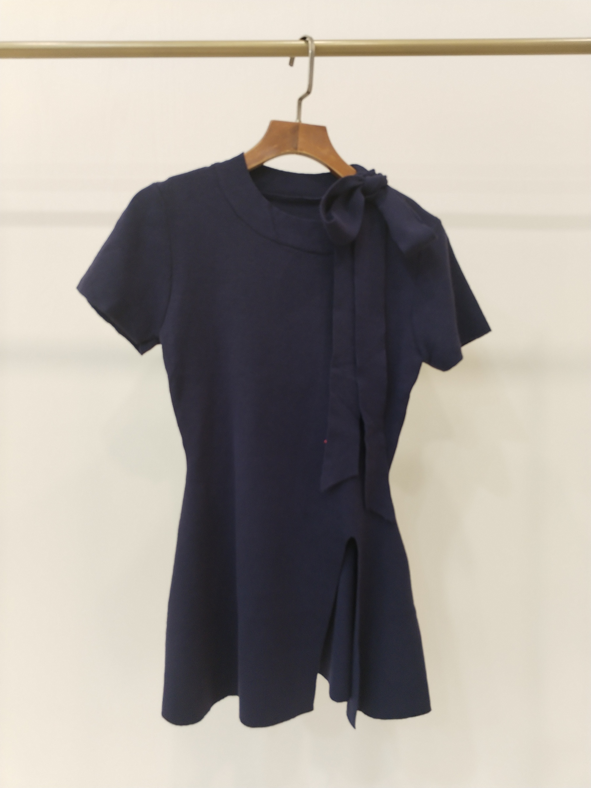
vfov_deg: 61.7
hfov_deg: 48.2
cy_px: 394
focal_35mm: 29
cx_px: 296
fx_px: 660
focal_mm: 4.75
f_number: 1.8
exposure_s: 1/40
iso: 338
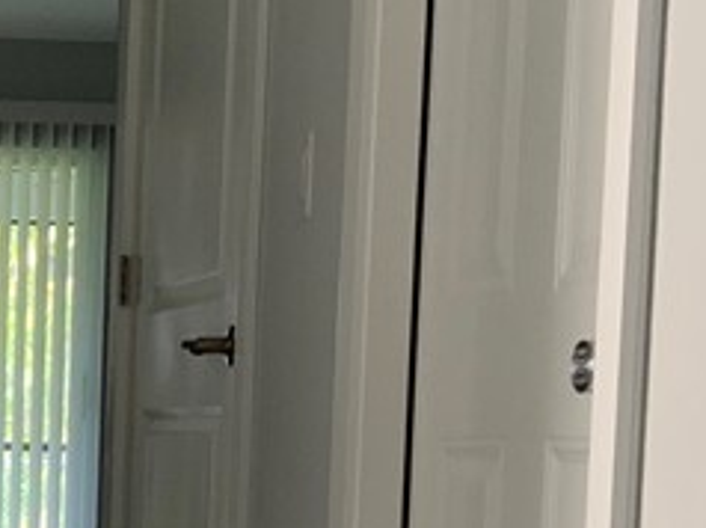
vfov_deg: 11.6
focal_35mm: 125
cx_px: -178
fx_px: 2547
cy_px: 614
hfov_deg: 15.1
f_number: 1.8
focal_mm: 3
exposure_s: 1/60
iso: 80
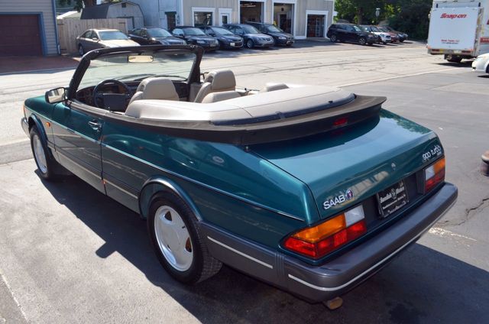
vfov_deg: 43.4
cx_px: 244
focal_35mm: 30
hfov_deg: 62.0
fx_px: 407
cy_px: 162
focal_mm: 20
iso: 100
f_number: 6.3
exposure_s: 1/200
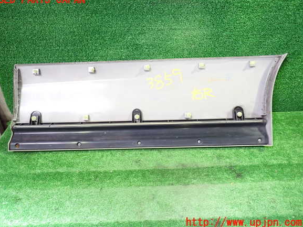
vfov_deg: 53.1
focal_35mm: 26
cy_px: 111
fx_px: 228
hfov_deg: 67.3
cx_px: 147
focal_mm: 4.5
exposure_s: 1/30
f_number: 2
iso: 500
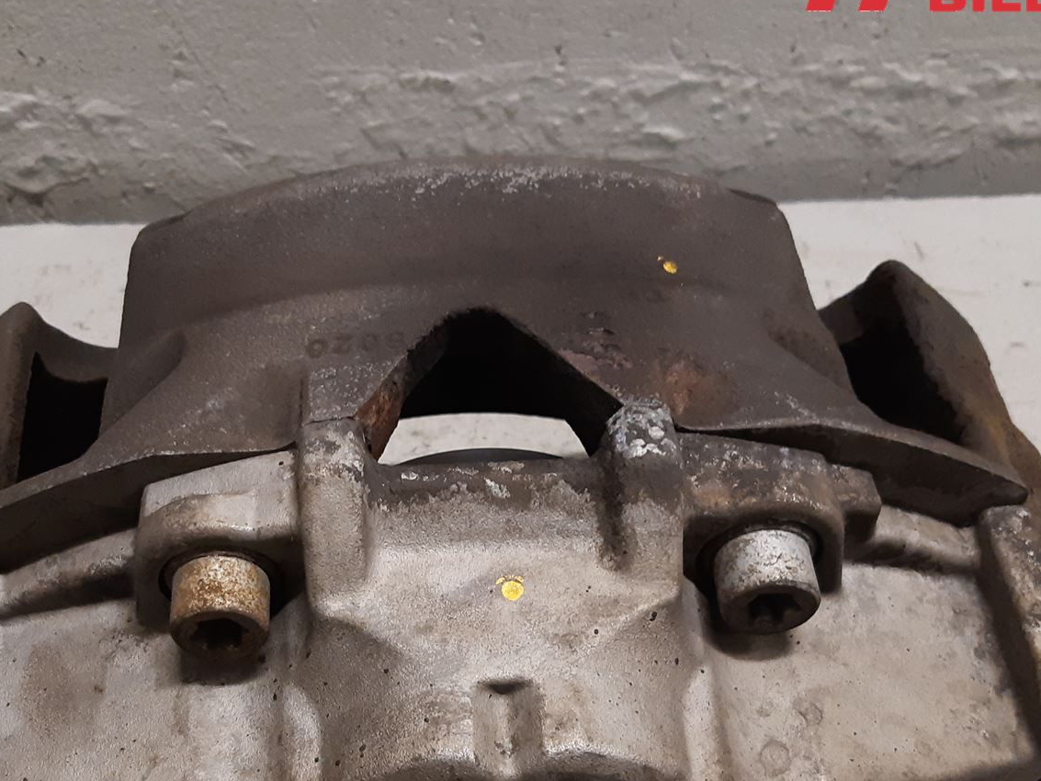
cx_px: 429
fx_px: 1414
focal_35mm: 47
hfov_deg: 40.3
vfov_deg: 30.5
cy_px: 561
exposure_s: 1/50
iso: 200
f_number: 1.7
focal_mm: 3.93
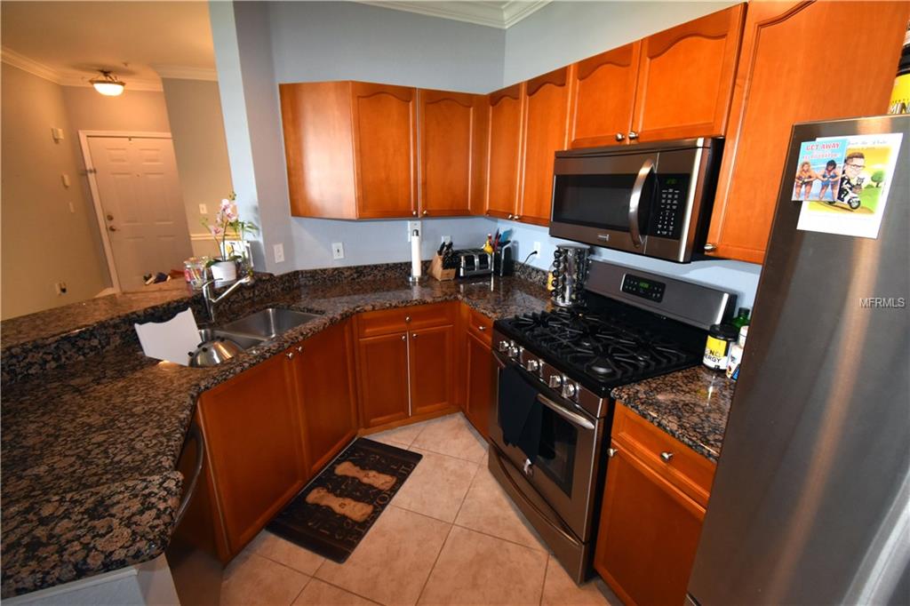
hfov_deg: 100.4
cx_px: 455
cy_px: 303
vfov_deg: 77.3
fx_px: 379
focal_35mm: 15
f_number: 4.5
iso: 1250
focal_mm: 10
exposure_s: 1/60
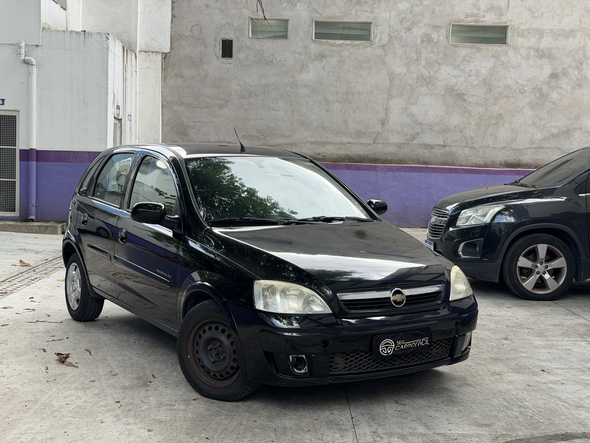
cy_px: 222
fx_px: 818
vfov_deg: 30.3
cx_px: 295
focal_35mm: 48
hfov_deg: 39.7
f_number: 1.78
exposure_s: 1/386
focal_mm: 6.76
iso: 80
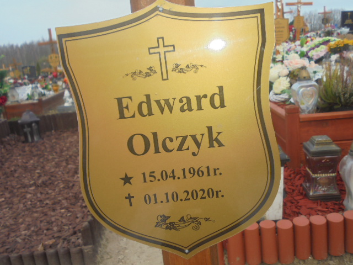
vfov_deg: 41.8
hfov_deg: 54.0
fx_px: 347
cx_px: 176
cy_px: 132
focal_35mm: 34
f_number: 4
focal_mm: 6.1
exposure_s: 1/160
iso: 100
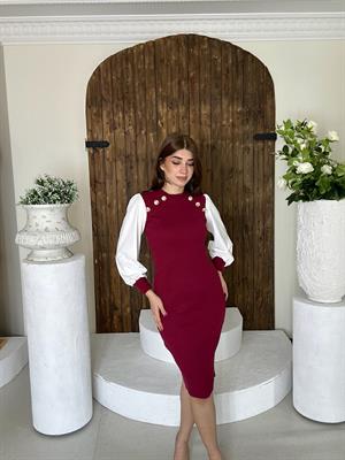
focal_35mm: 30
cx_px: 172
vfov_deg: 60.0
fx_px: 399
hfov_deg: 46.8
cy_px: 230
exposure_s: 1/100
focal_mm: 2.69
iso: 32
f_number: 1.9
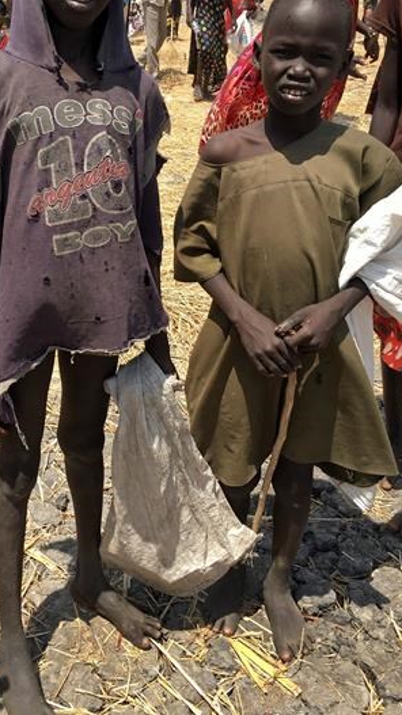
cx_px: 86
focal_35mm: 39
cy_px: 277
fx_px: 740
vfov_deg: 51.2
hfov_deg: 29.8
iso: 25
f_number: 2.2
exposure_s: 1/900
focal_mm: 4.15
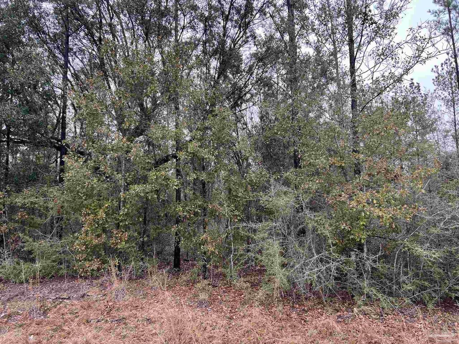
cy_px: 172
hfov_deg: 67.3
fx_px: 345
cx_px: 230
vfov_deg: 53.1
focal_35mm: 26
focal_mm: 5.7
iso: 50
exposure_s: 1/328
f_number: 1.5
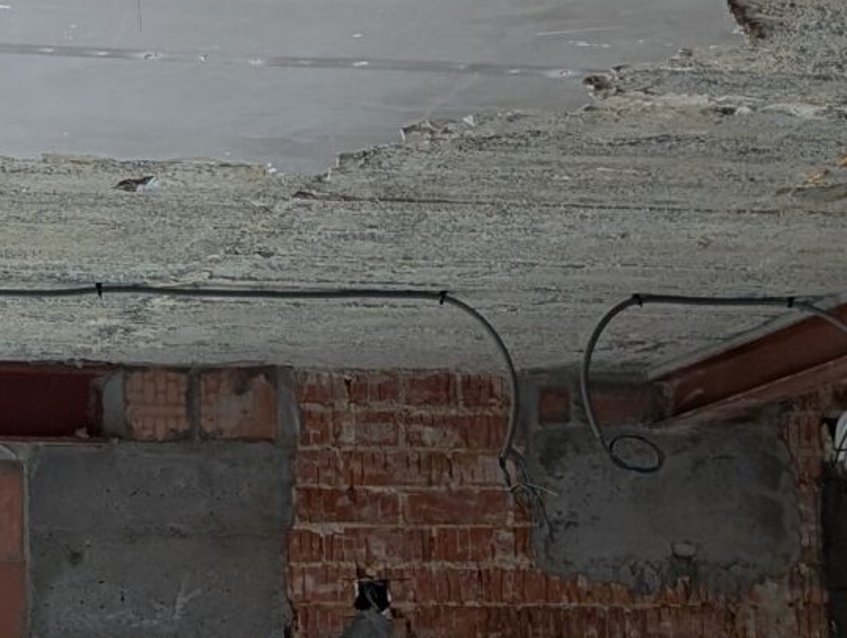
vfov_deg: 13.0
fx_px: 2794
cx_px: 145
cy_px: 465
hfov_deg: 17.1
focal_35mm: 114
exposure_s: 1/138
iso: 46
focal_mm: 6.9
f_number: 1.68
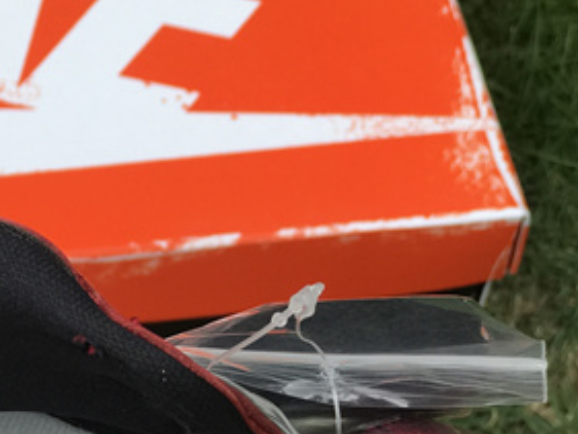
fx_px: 2506
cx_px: -123
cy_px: 486
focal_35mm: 150
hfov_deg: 12.8
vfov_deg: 9.8
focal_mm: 6.6
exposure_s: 1/217
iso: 20
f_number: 2.8
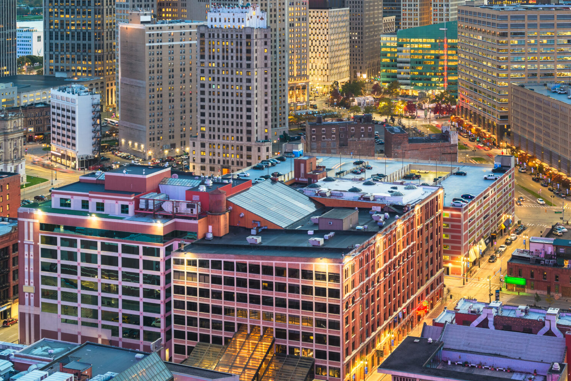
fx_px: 1031
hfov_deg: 30.8
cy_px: 66
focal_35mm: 65
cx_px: 358
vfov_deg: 20.6
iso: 64
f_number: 8
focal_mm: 38
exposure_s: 6
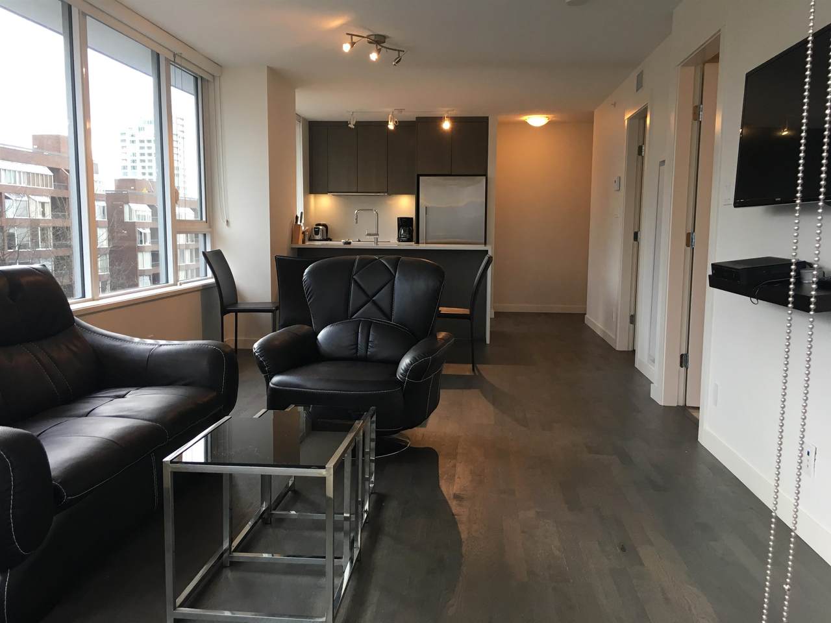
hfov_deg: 61.7
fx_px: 696
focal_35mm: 29
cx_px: 416
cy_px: 312
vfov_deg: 48.2
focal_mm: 4.15
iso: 64
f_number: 2.2
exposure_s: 1/30
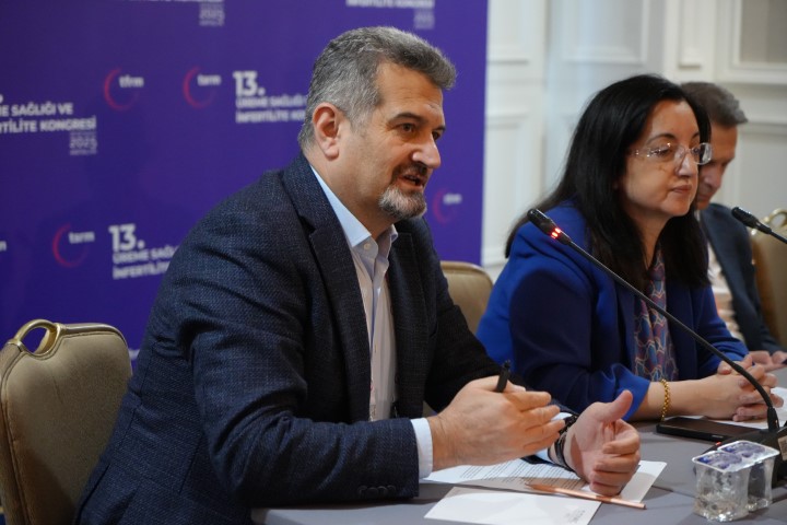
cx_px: 394
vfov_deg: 19.5
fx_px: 1530
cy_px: 262
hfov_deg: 28.8
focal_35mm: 70
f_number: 4
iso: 8000
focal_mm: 70
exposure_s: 1/160
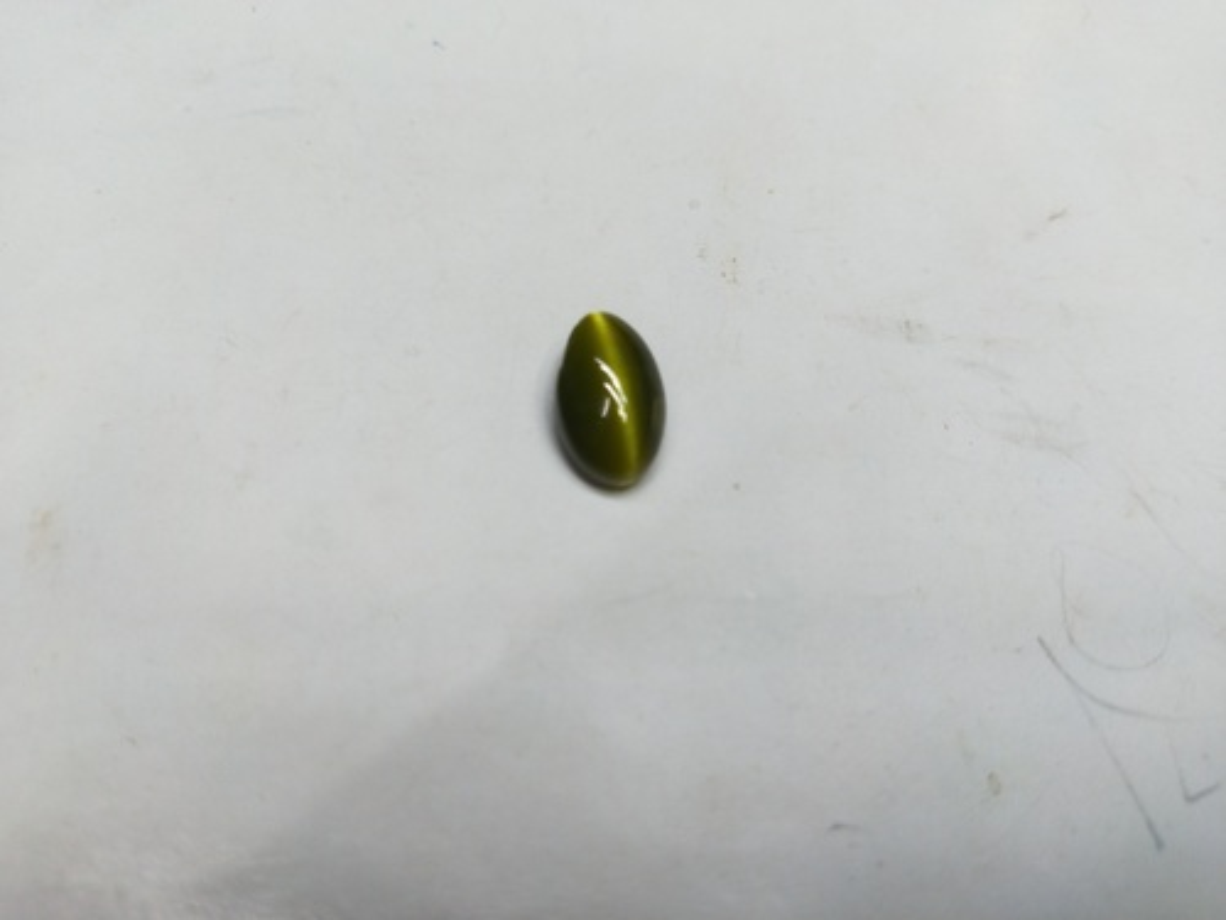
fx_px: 815
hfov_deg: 73.9
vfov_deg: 58.9
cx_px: 613
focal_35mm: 23
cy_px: 460
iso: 36
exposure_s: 1/100
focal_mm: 3.99
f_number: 1.7
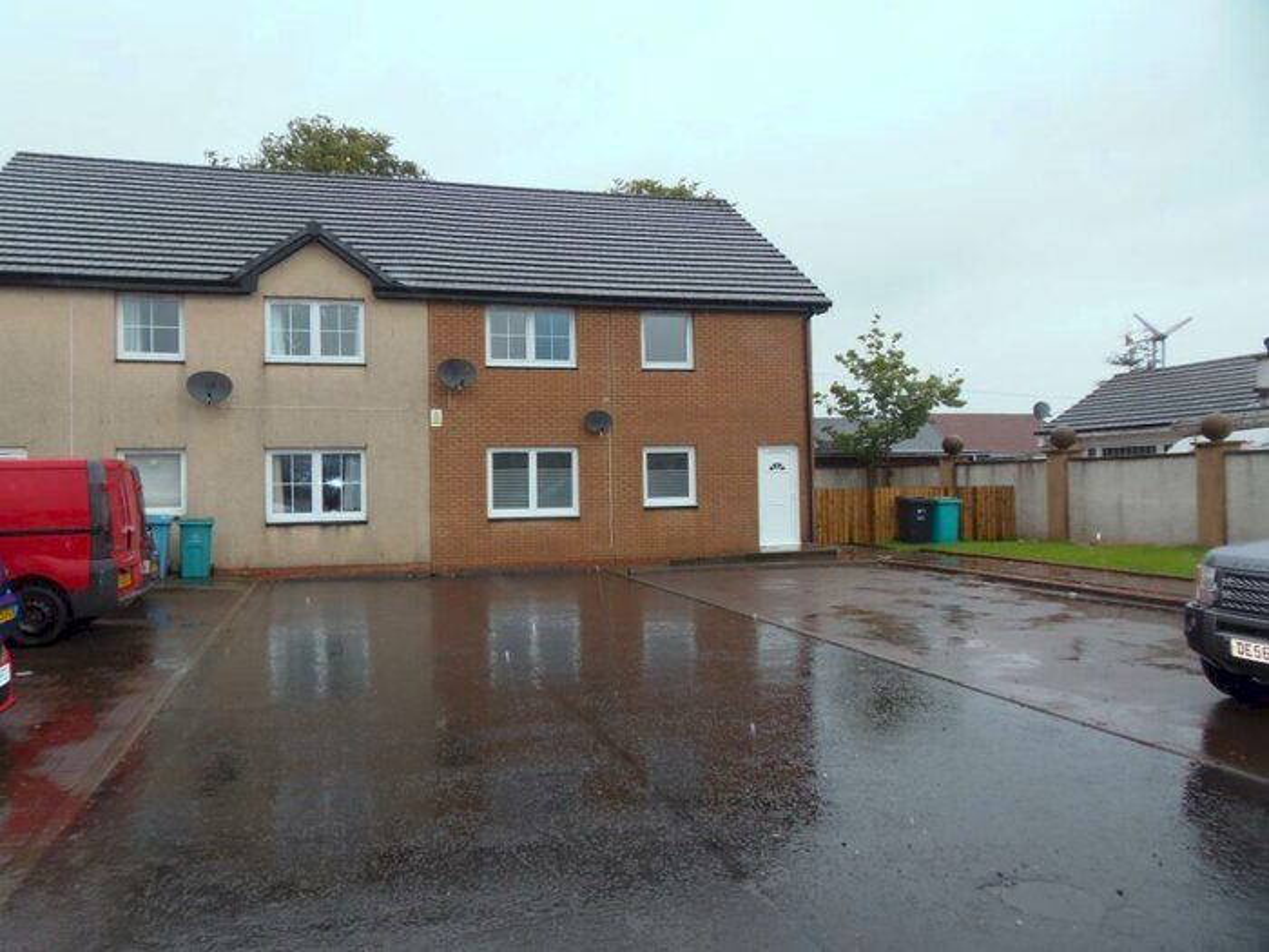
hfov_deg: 71.6
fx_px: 880
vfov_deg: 56.8
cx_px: 634
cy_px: 476
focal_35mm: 24
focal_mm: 4.3
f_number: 2.9
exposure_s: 1/250
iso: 64
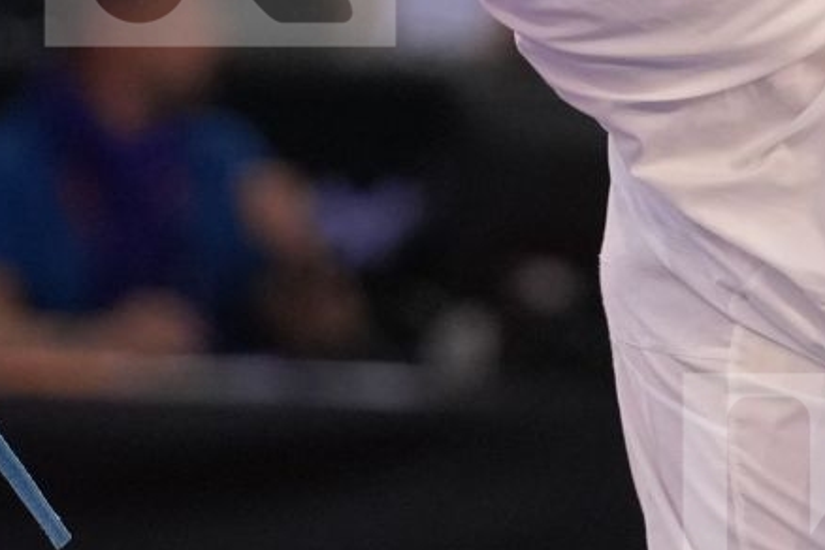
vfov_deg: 1.1
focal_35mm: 1234
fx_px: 28277
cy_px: -124
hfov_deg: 1.7
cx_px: 859
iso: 2000
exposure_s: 1/1000
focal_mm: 200
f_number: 2.8
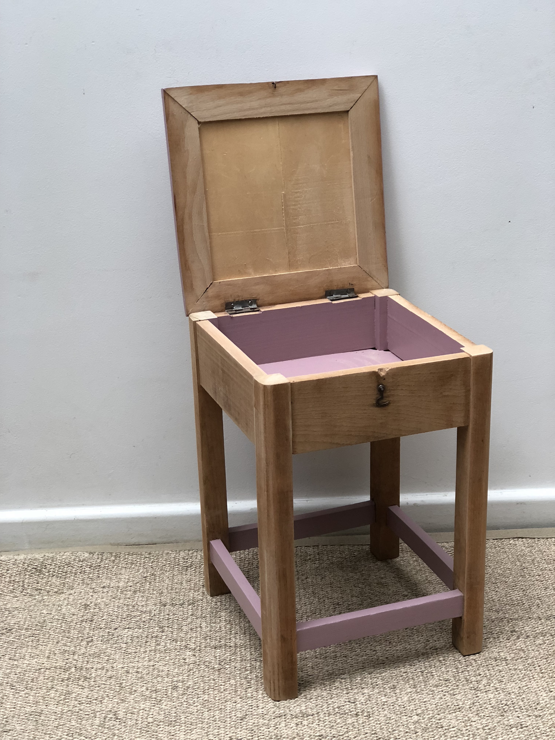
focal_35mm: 57
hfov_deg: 25.7
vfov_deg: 33.8
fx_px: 1219
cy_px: 370
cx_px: 278
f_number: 2.8
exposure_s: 1/30
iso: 64
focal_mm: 6.6
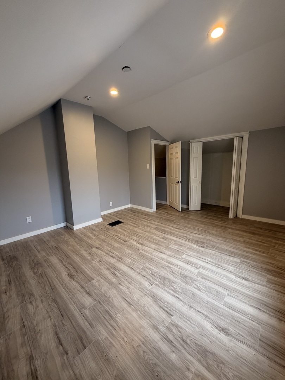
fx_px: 154
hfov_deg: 85.7
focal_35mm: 14
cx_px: 142
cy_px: 190
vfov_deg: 102.1
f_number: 2.2
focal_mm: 2.22
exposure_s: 1/60
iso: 250
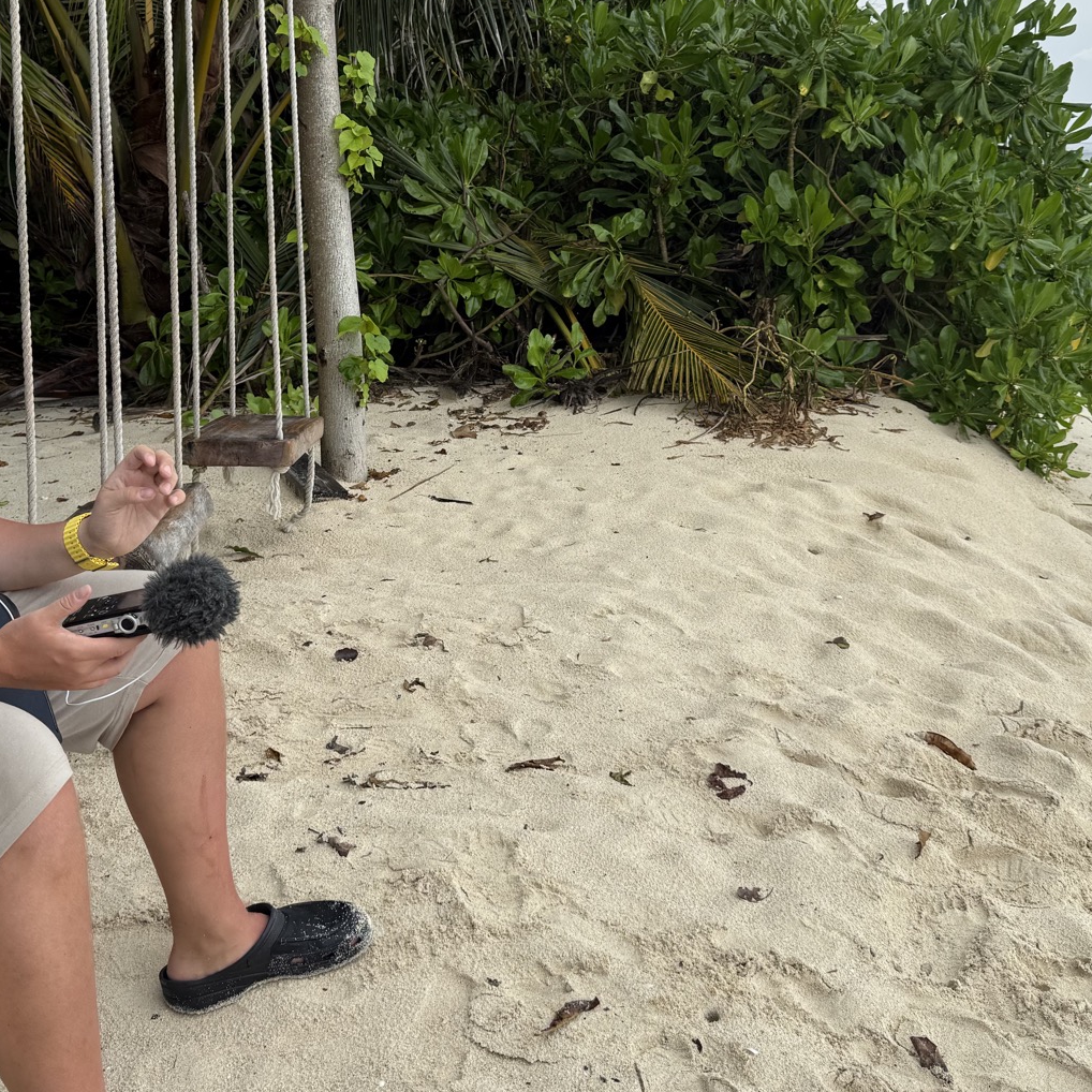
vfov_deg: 41.5
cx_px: 476
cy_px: 397
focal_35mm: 40
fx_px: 1428
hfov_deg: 41.8
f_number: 1.78
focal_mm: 6.76
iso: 80
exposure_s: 1/2801
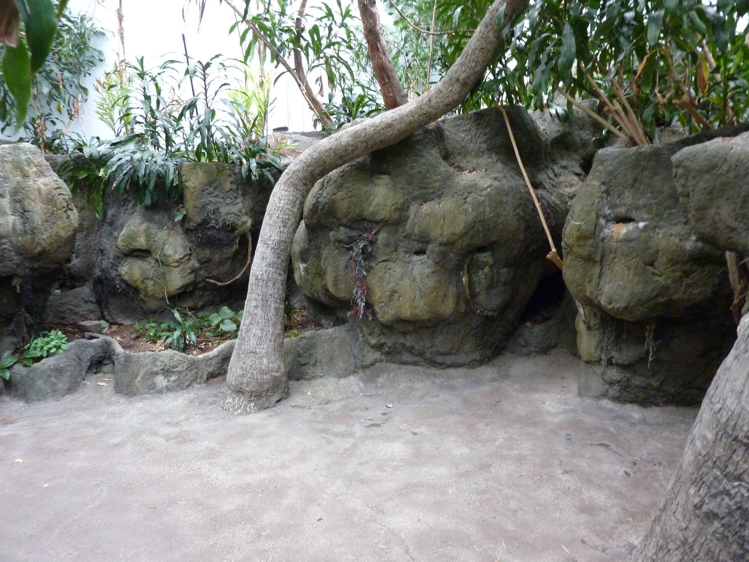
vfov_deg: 54.9
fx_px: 541
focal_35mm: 25
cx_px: 374
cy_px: 281
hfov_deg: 69.4
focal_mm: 4.1
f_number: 3.3
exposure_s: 1/8
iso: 400
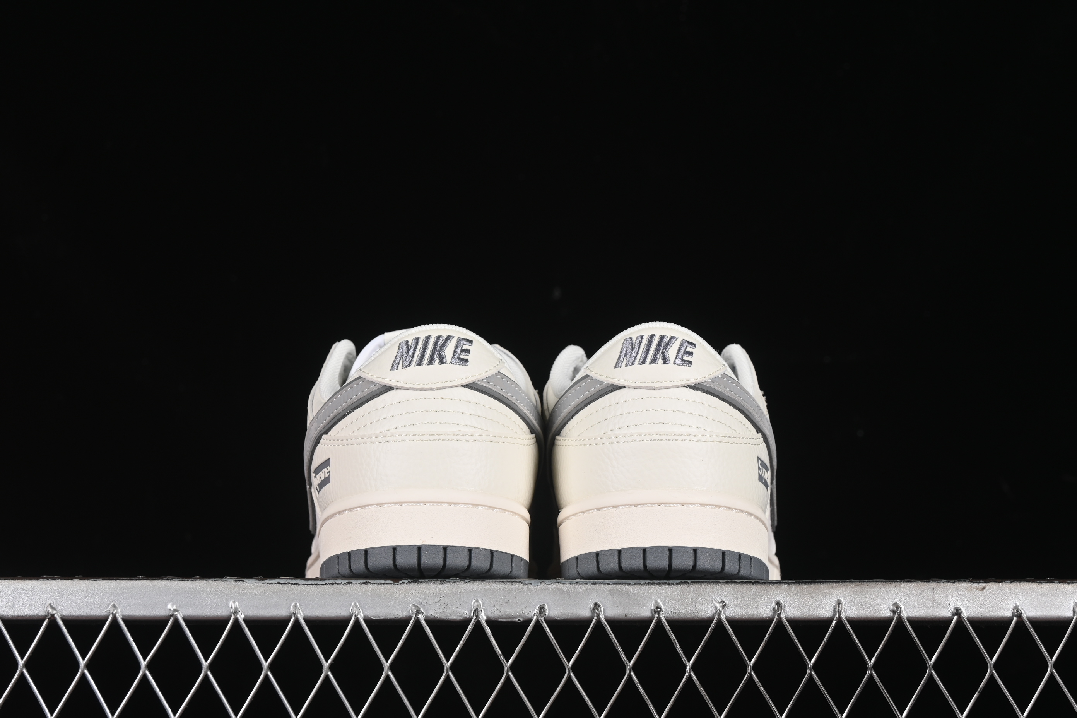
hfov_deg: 27.0
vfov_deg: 18.2
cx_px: 538
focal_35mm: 75
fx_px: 2244
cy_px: 359
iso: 160
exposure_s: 1/80
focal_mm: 50
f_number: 8
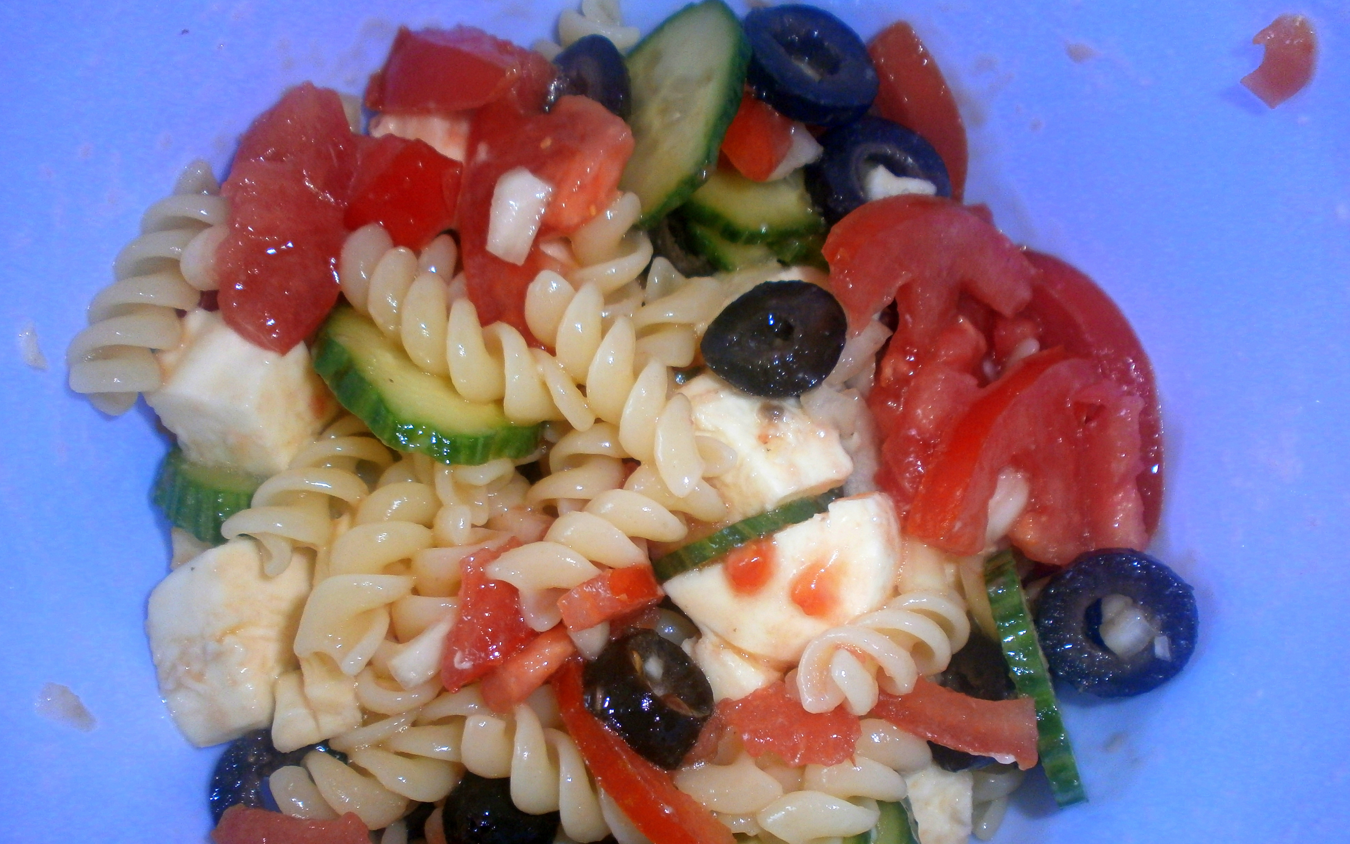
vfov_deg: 43.0
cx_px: 676
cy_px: 500
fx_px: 1067
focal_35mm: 29
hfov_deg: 64.6
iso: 125
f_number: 2.9
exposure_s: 1/30
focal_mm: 4.8
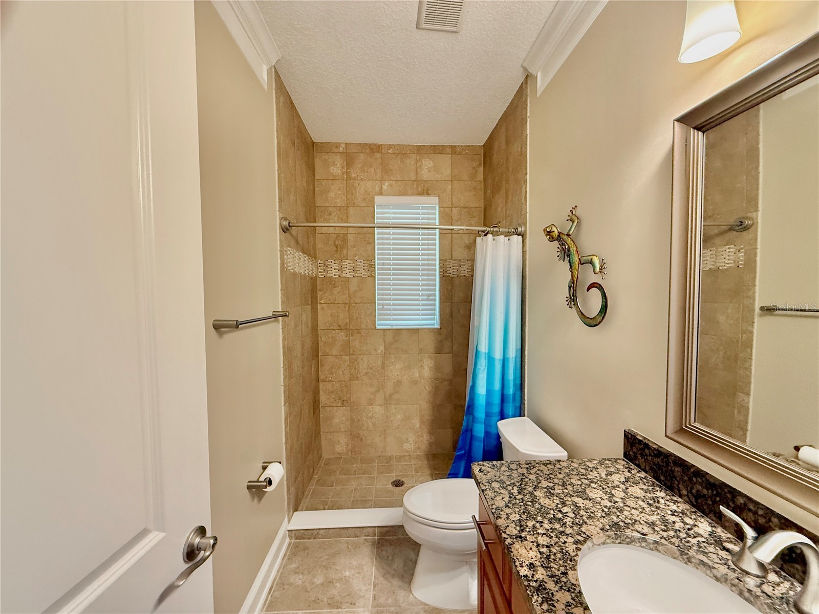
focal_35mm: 14
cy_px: 307
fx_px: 331
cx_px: 410
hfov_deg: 102.1
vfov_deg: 85.7
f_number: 2.2
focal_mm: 2.22
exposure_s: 1/60
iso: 400
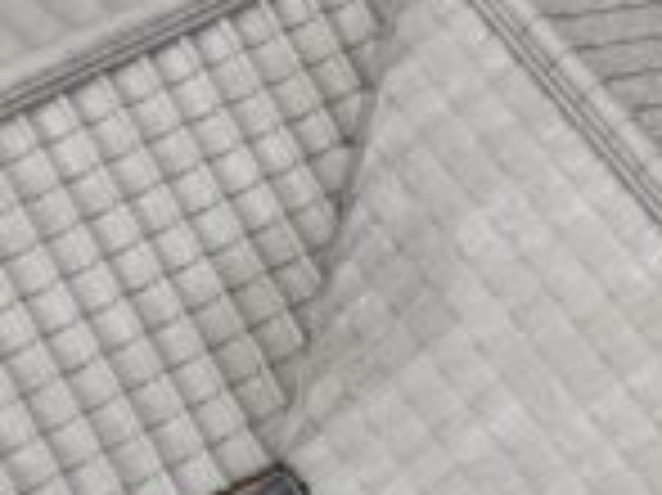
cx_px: 288
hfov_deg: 15.1
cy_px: 819
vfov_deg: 10.7
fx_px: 2503
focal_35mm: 131
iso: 110
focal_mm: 4.39
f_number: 2.8
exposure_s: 1/240
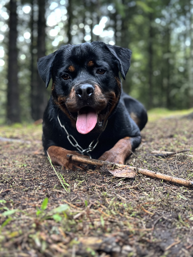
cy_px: 128
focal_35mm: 48
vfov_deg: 39.7
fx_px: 357
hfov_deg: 30.3
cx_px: 96
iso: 800
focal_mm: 6.86
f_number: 1.78
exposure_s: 1/34
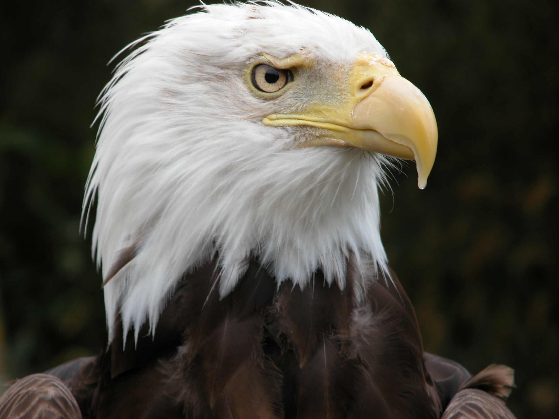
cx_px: 280
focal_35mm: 280
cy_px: 210
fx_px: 4522
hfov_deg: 7.1
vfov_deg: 5.3
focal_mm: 71.2
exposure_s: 1/60
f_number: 4.7
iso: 100
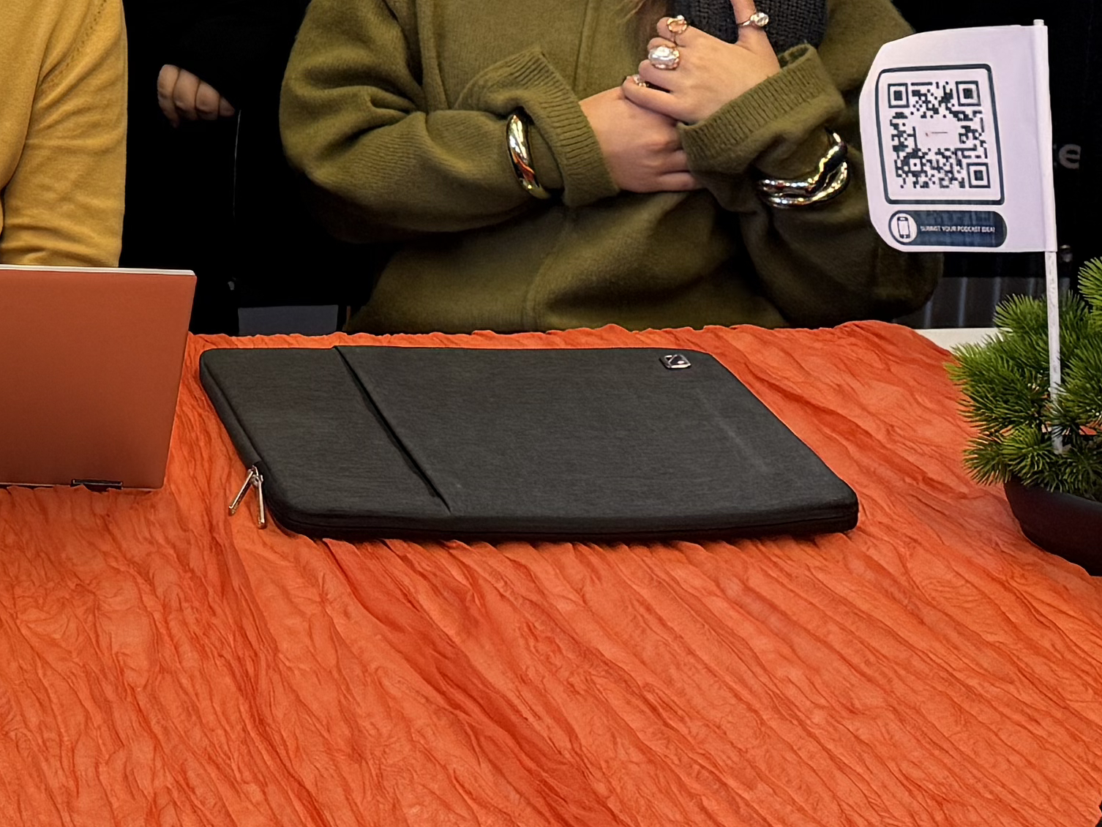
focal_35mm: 91
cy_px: -338
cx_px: -409
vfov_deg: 15.2
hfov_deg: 19.5
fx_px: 2897
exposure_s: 1/100
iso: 160
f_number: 1.78
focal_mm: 6.76
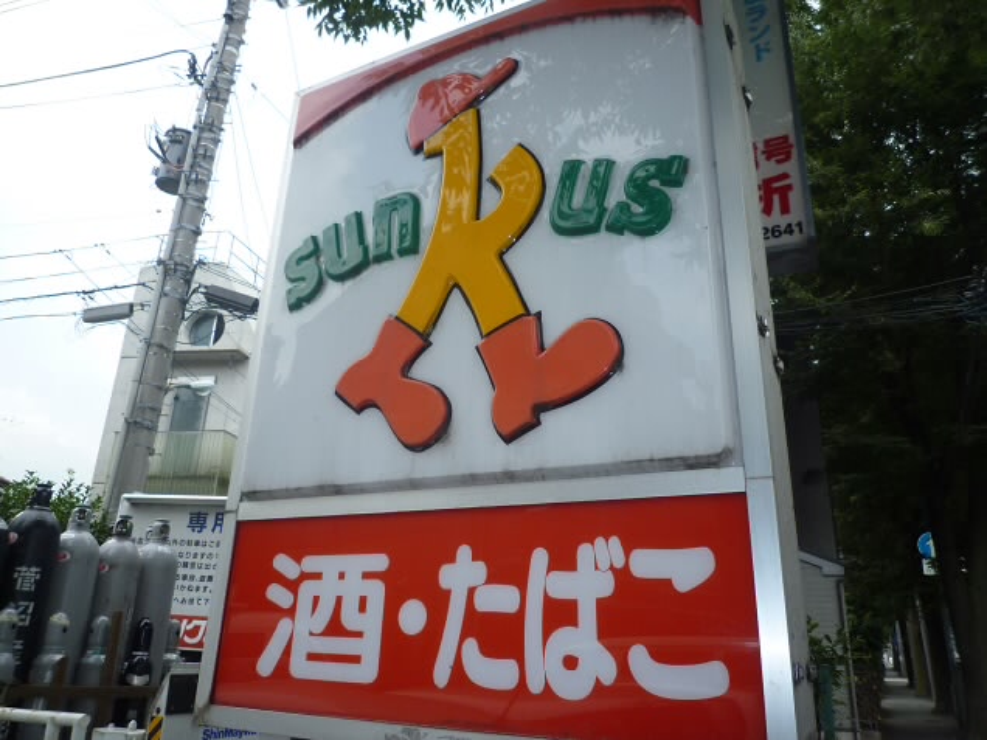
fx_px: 713
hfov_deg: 69.4
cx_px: 494
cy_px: 370
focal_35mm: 25
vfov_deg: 54.9
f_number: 2.8
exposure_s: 1/320
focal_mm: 4.4
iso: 80
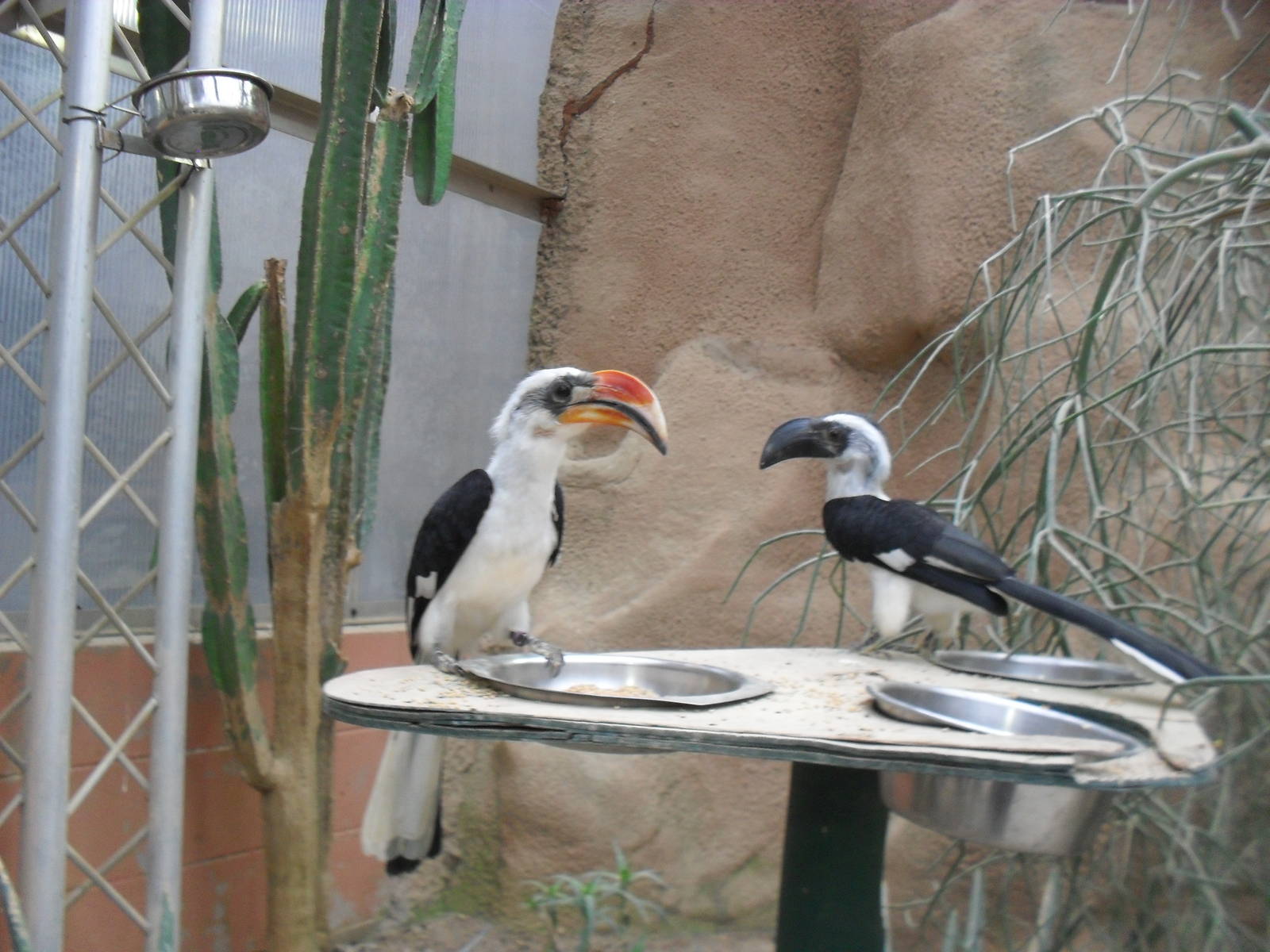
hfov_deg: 52.6
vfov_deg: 40.7
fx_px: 1284
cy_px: 476
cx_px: 635
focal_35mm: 35
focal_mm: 6.3
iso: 200
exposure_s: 1/30
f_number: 3.2
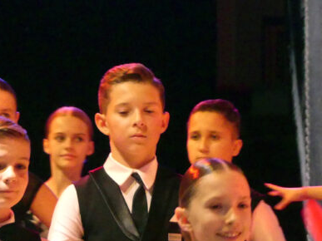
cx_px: 88
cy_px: 167
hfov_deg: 5.2
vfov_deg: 3.9
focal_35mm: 384
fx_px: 3571
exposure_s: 1/80
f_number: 2.8
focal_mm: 35.6
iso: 2000
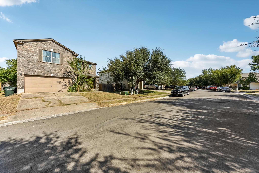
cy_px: 86
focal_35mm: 14
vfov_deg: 81.2
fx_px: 101
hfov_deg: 104.3
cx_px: 130
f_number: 8
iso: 100
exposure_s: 1/250
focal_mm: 14
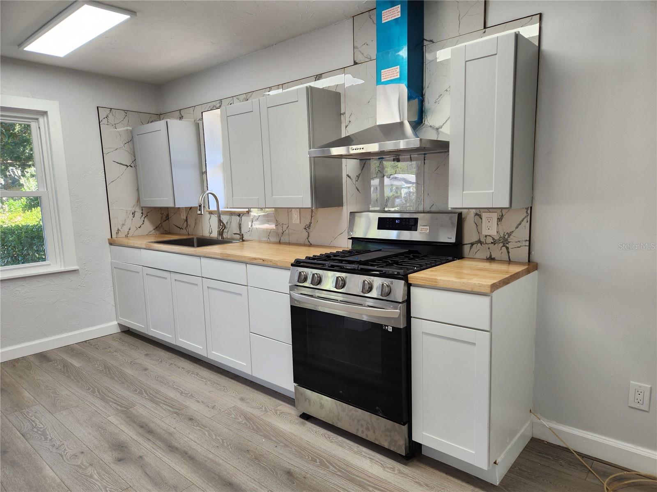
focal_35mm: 23
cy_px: 246
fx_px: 437
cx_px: 328
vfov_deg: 58.9
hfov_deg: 73.9
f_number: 1.8
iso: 80
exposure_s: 1/120
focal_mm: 5.4
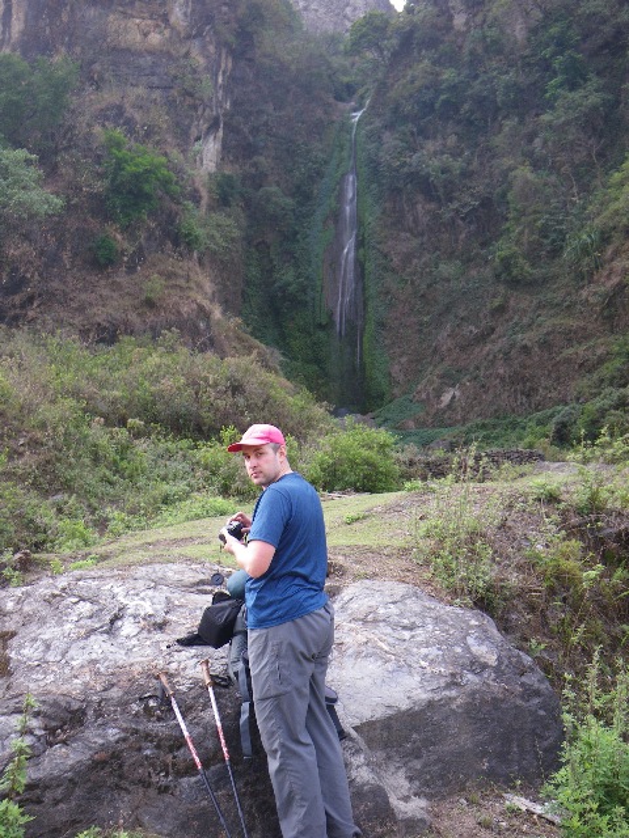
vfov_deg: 54.0
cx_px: 314
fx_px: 824
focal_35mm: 34
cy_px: 419
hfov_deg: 41.8
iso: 80
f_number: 3.8
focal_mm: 6.1
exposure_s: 1/50
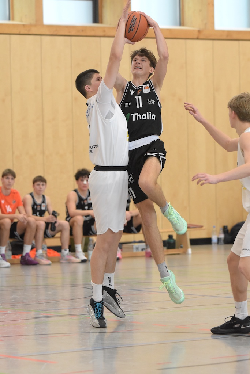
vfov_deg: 12.5
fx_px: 1718
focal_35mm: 165
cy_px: 187
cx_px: 125
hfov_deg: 8.3
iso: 3200
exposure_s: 1/1000
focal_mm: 110
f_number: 3.2
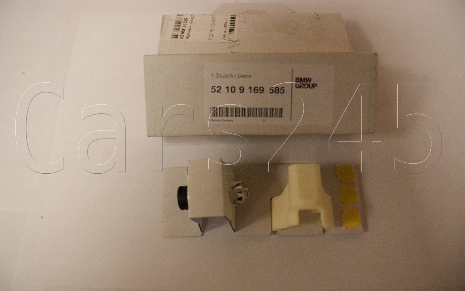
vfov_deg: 40.6
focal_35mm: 31
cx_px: 232
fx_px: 393
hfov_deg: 61.2
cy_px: 139
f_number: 4
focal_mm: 20
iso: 250
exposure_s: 1/30
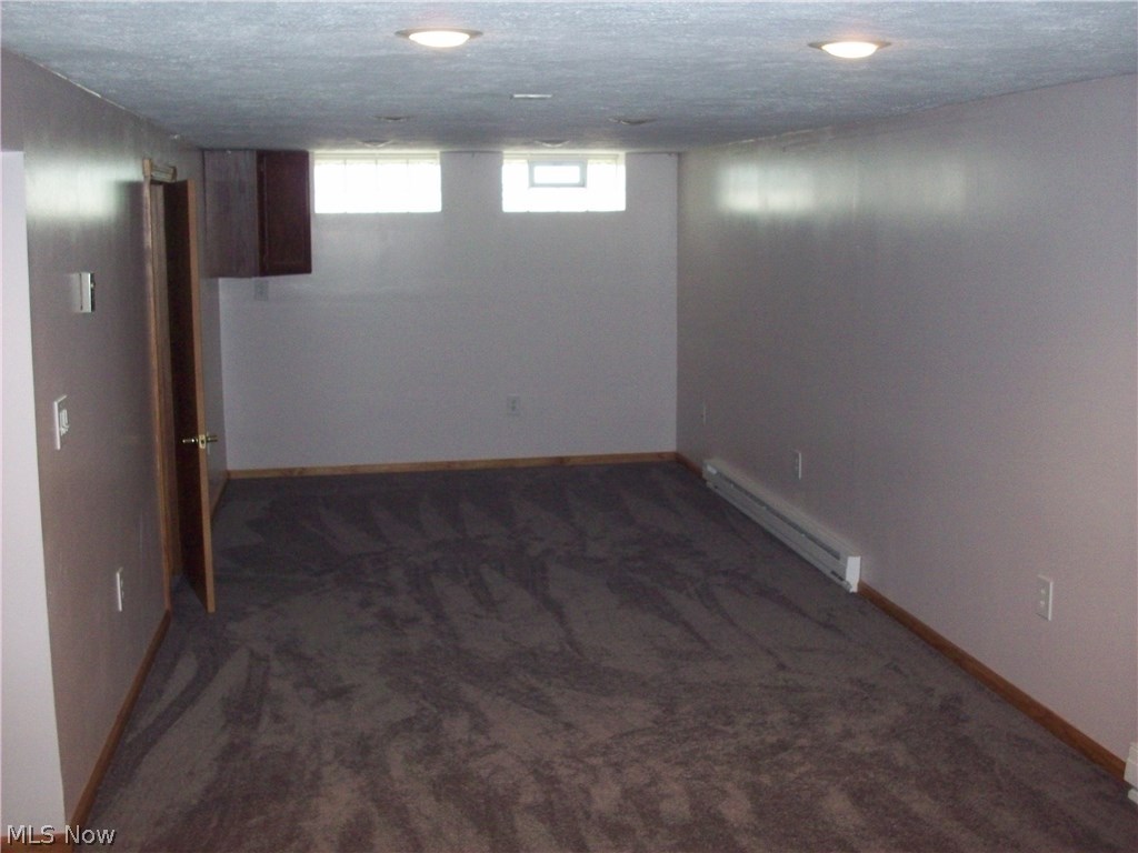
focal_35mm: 37
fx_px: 1216
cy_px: 426
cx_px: 569
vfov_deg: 38.7
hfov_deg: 50.1
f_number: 2.8
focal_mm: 6.2
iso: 200
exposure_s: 1/45
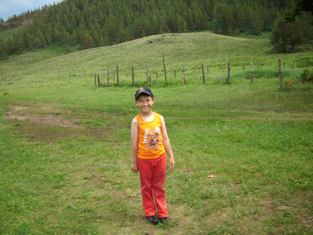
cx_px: 156
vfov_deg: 45.5
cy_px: 118
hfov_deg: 58.3
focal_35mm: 31
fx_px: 280
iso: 50
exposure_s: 1/148
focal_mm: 6.2
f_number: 5.6
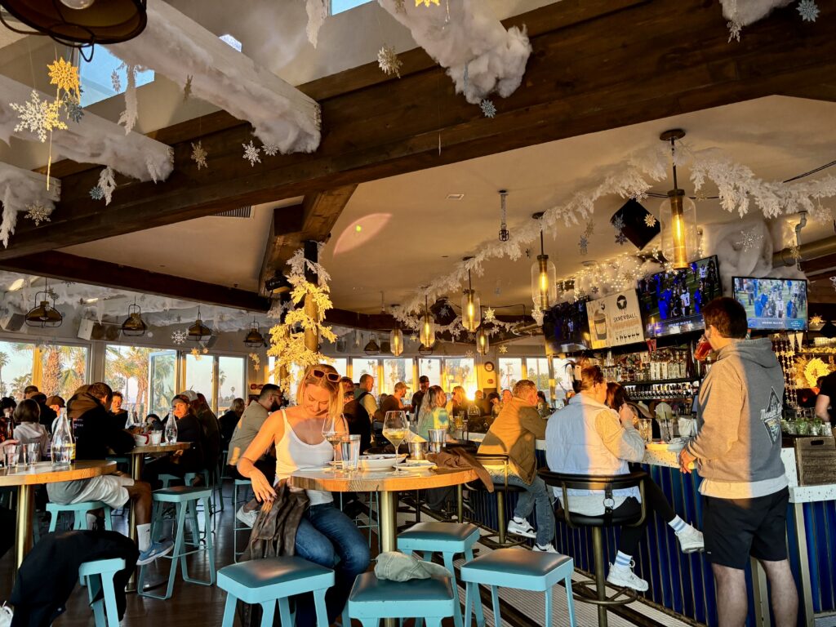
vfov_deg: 53.1
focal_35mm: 26
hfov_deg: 67.3
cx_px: 418
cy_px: 314
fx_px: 628
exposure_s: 1/112
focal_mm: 5.96
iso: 125
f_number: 1.6
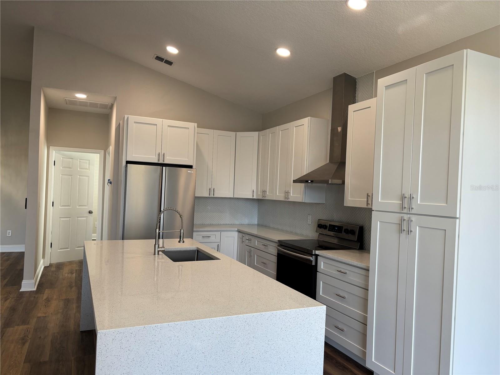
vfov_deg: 53.1
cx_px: 250
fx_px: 376
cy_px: 188
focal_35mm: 26
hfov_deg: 67.3
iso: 80
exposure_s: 1/120
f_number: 1.6
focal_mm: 5.96
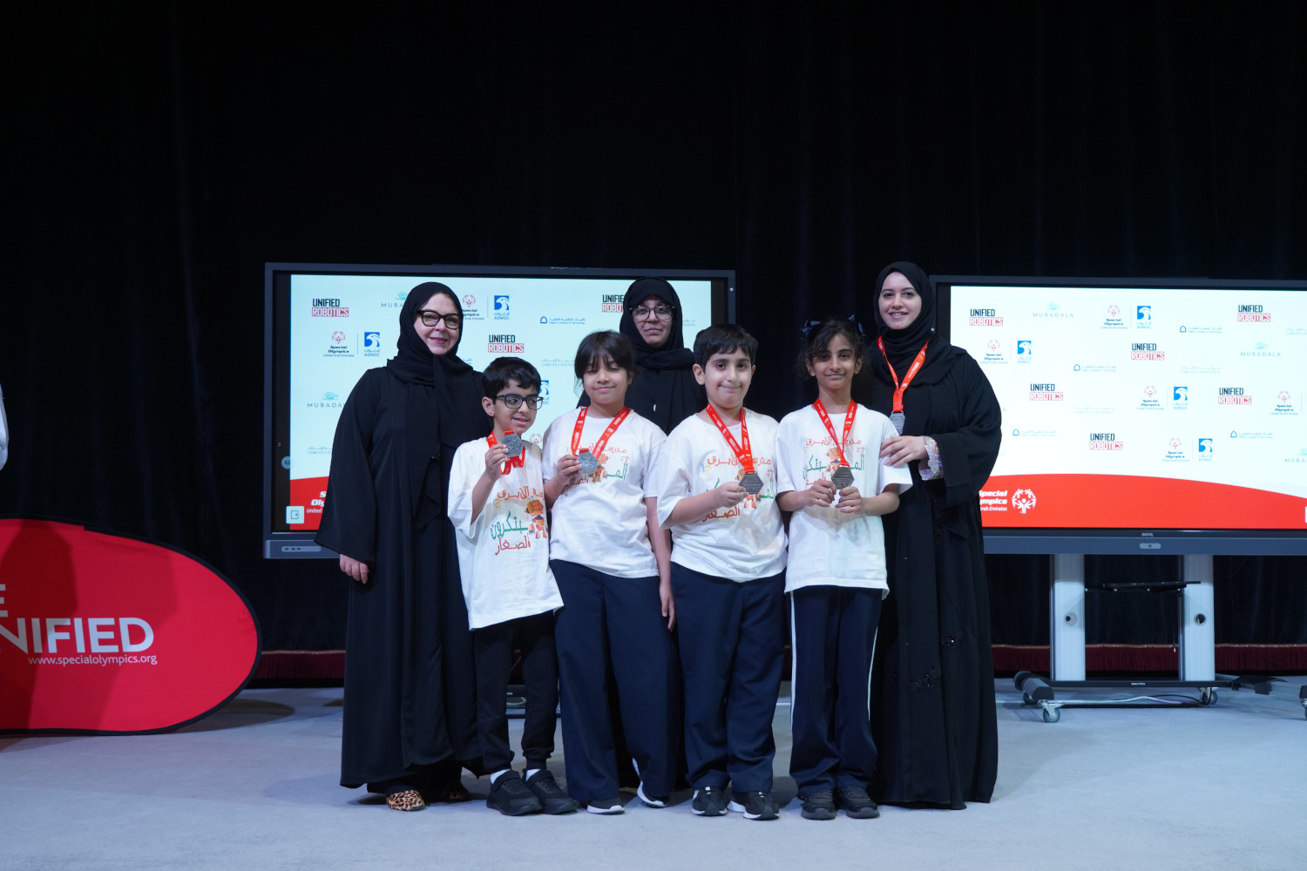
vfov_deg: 35.1
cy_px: 436
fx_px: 1380
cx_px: 654
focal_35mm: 38
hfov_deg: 50.7
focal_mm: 38
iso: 1600
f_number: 4
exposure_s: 1/160
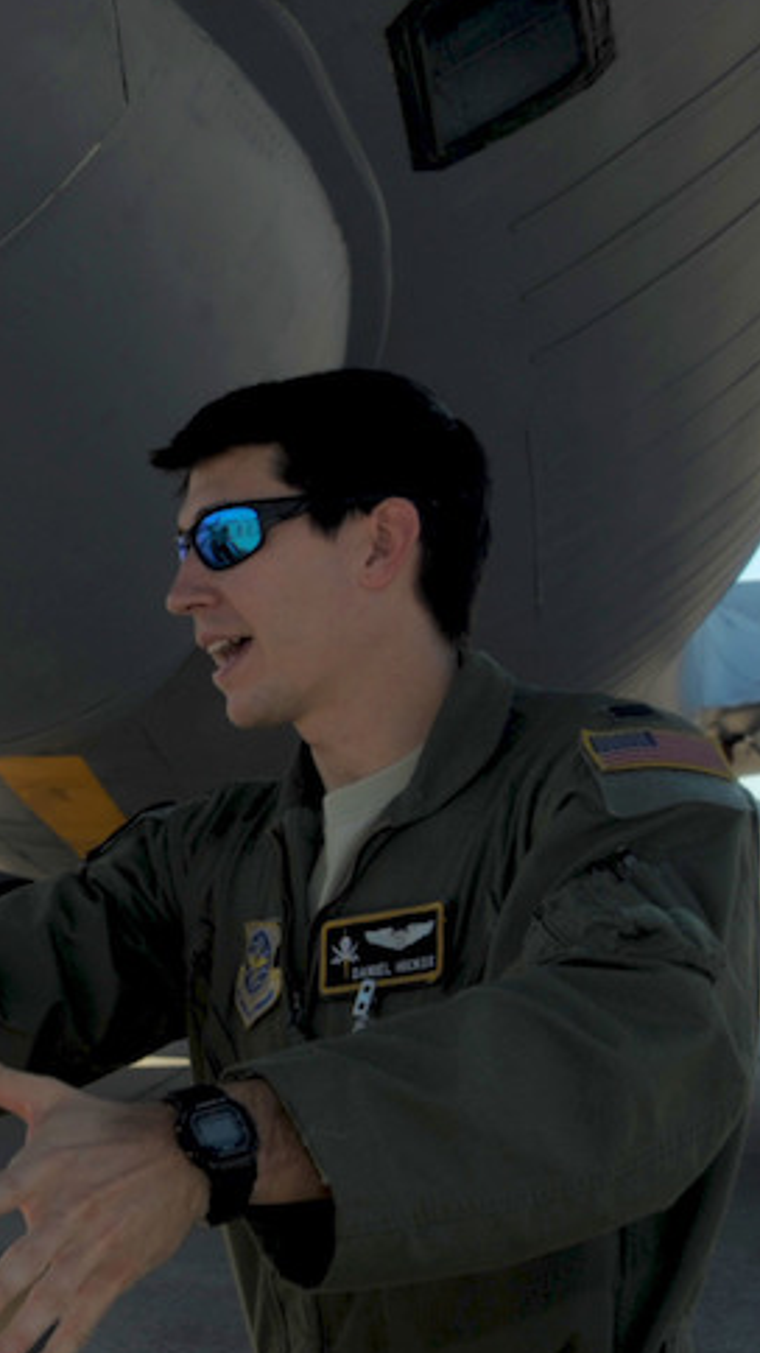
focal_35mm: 75
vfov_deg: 28.1
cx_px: -816
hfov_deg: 13.5
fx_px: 2689
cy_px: 872
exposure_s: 1/250
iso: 100
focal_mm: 27
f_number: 9
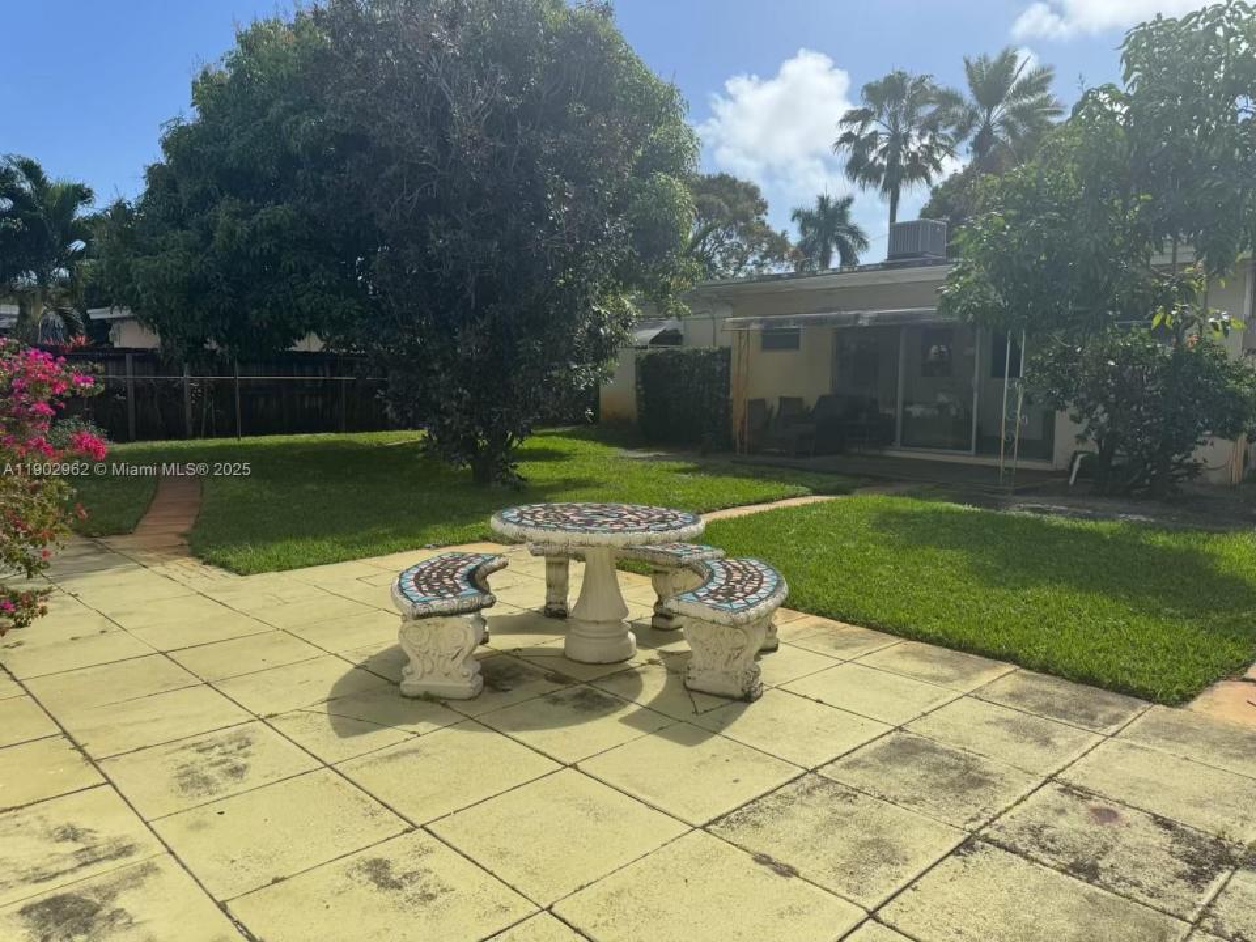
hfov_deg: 71.6
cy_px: 471
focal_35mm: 24
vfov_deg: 56.8
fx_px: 871
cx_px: 628
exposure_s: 1/5814
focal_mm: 6.76
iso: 80
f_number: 1.78
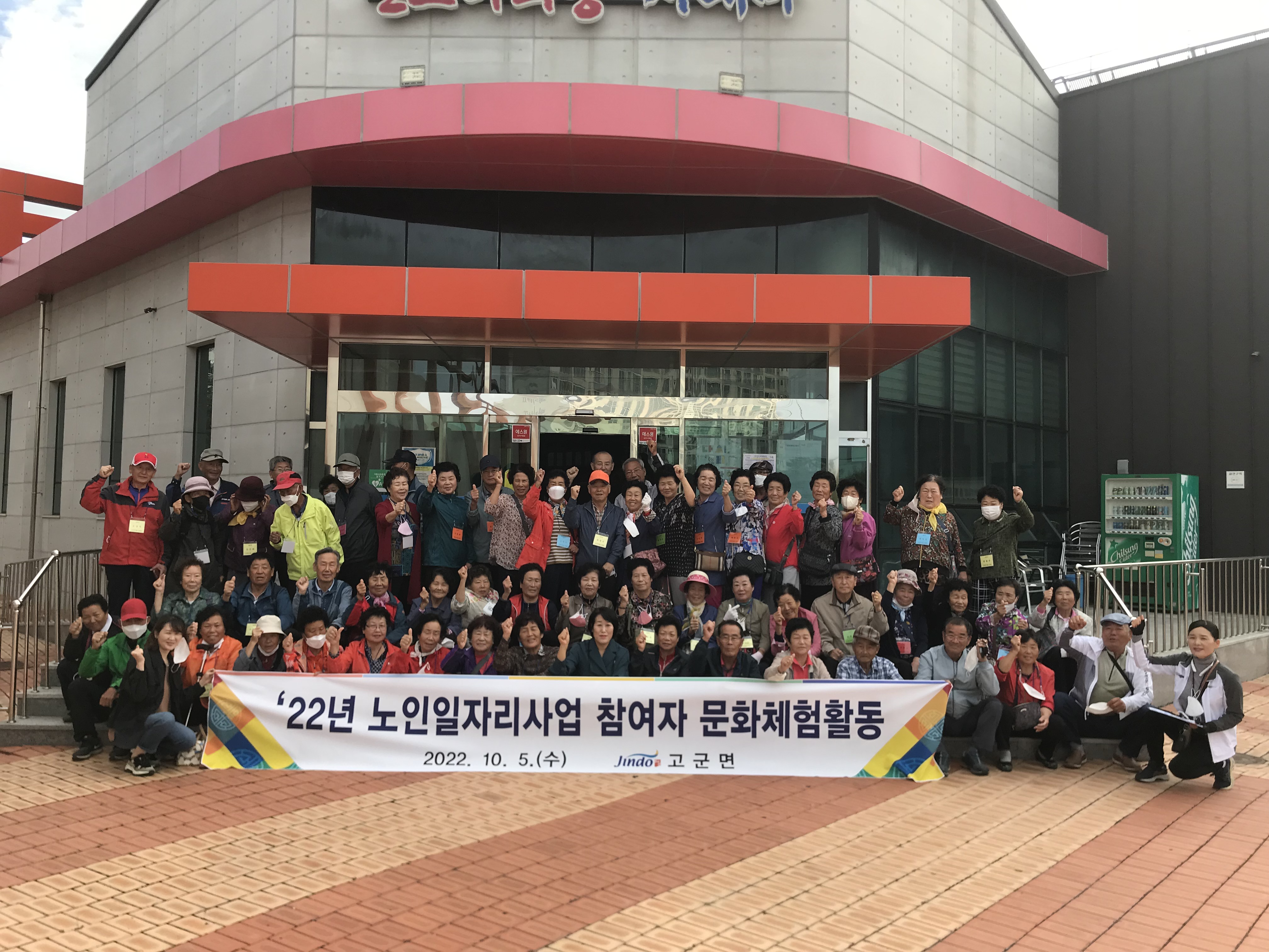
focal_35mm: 28
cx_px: 634
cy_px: 476
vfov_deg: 49.7
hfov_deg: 63.4
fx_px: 1026
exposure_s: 1/1227
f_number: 1.8
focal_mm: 3.99
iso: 20
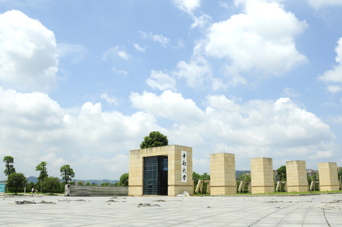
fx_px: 294
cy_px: 120
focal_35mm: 31
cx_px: 181
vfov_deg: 42.2
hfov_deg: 60.3
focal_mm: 18
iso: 250
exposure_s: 1/500
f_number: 11
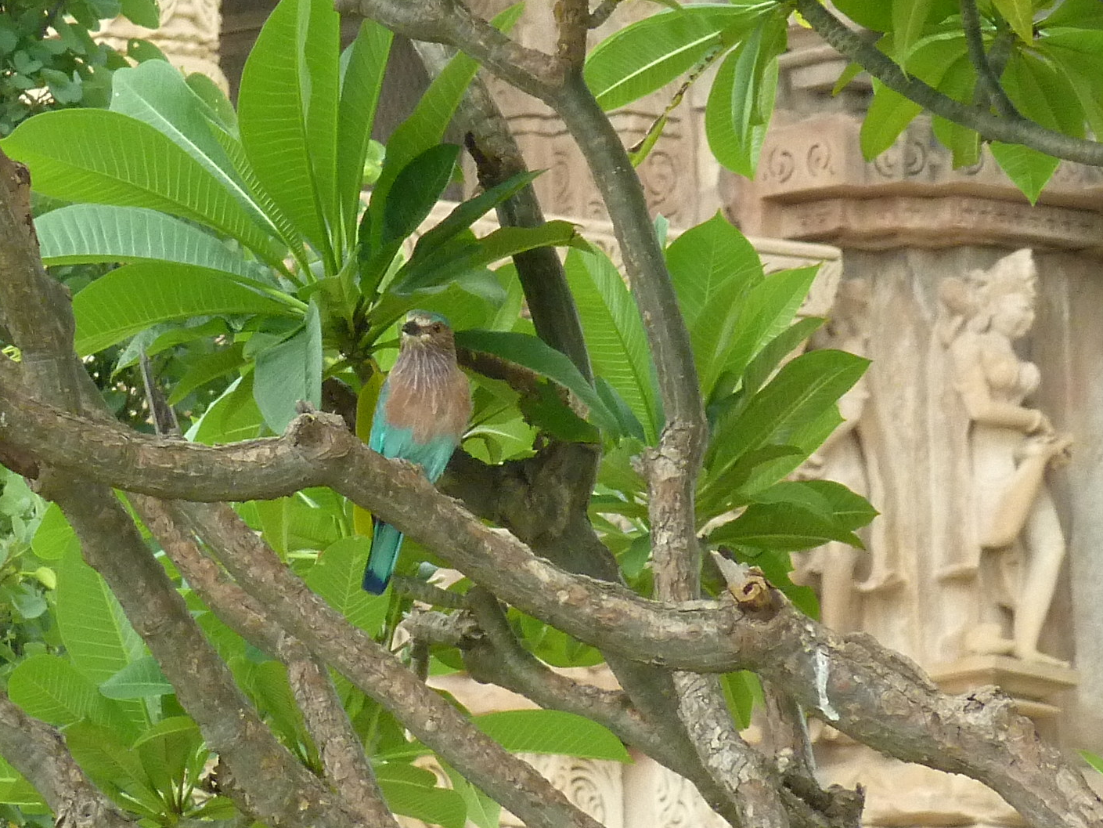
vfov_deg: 2.0
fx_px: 23231
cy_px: 376
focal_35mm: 729
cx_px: 443
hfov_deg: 2.7
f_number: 4.9
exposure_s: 1/125
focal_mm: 49.2
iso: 320
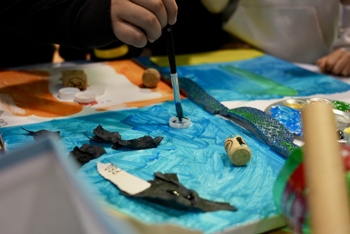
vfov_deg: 29.3
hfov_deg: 42.7
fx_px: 447
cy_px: 117
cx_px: 175
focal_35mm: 46
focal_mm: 46
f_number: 4
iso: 2500
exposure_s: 1/160
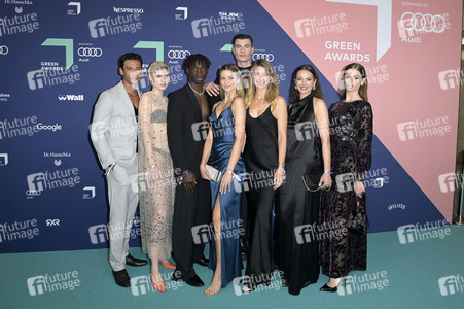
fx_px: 309
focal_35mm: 24
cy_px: 154
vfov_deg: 53.1
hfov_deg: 73.8
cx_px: 232
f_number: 5.6
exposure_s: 1/250
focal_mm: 24
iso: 800
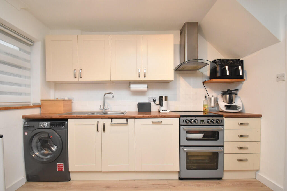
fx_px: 120
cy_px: 96
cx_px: 144
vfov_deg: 77.3
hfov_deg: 100.4
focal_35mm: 15
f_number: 9
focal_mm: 10
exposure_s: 1/60
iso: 1600
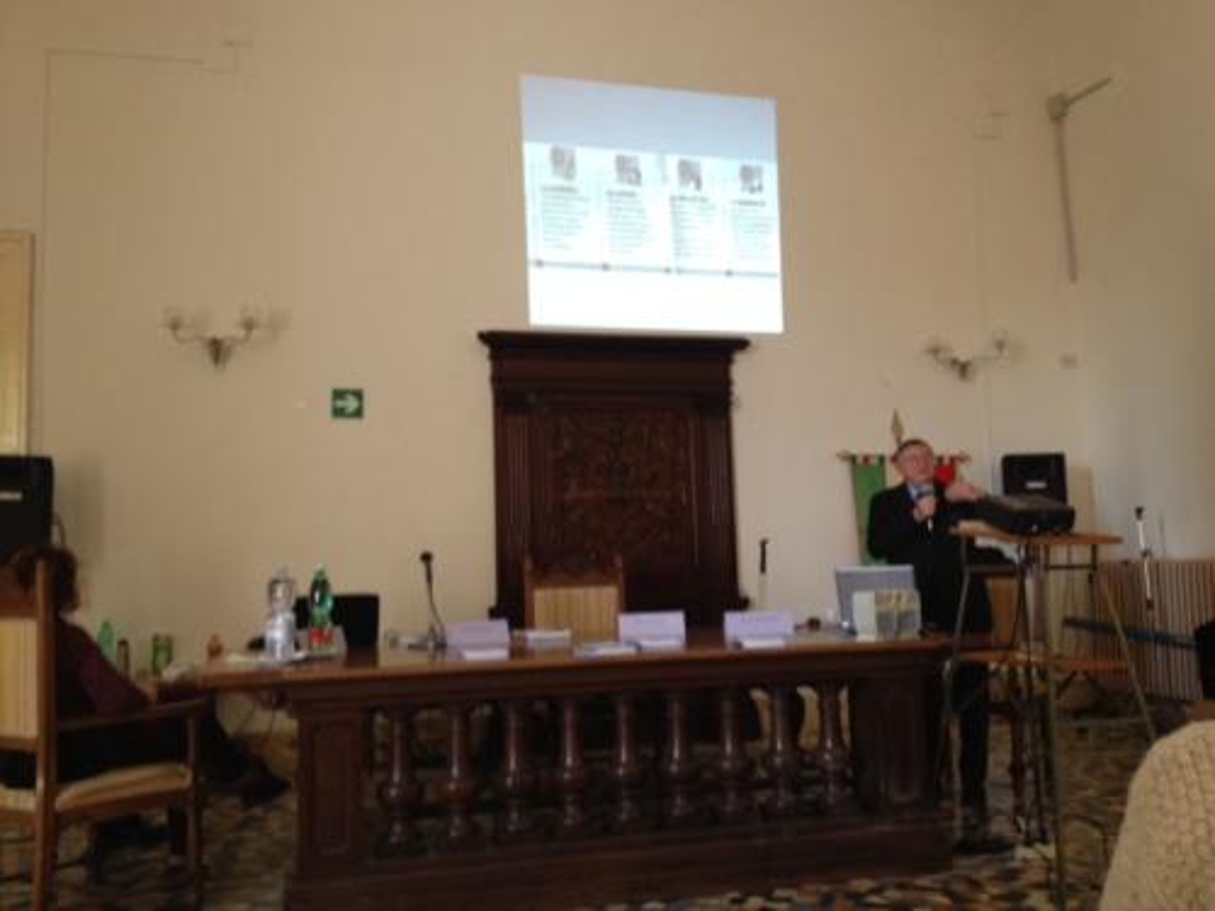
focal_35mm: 35
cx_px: 608
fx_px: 1228
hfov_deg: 52.6
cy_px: 456
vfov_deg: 40.7
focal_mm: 4.28
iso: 100
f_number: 2.4
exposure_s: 1/20
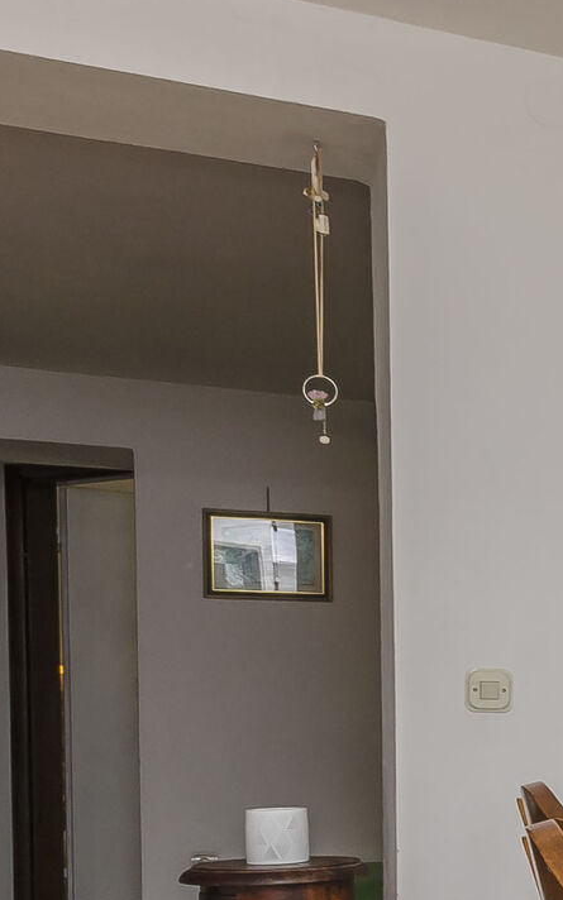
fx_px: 1473
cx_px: 1163
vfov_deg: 32.8
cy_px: 751
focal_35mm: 60
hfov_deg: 16.1
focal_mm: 10
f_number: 9
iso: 100
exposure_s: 1/100
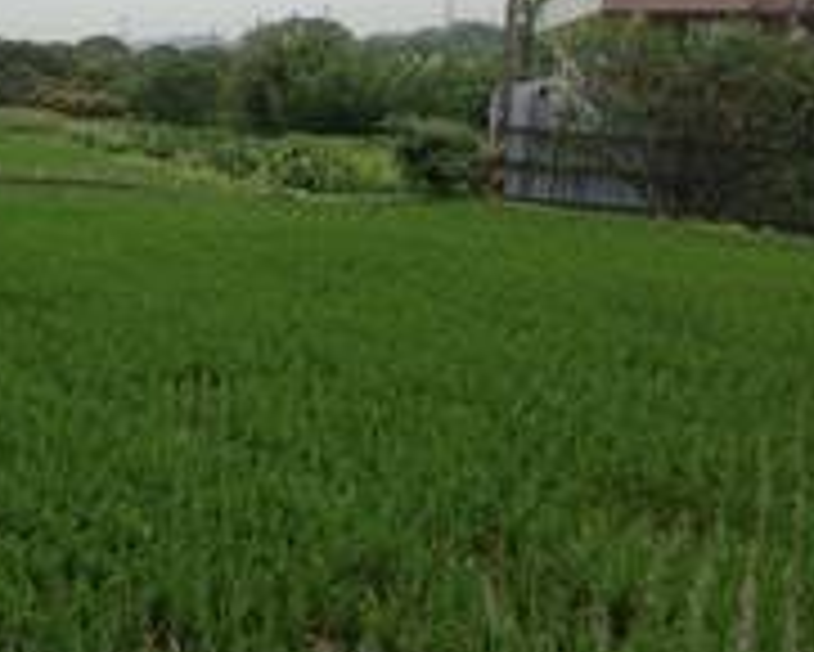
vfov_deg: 22.1
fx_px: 1639
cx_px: 90
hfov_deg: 27.0
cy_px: 108
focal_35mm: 68
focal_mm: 4.28
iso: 50
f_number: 2.4
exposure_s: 1/1672
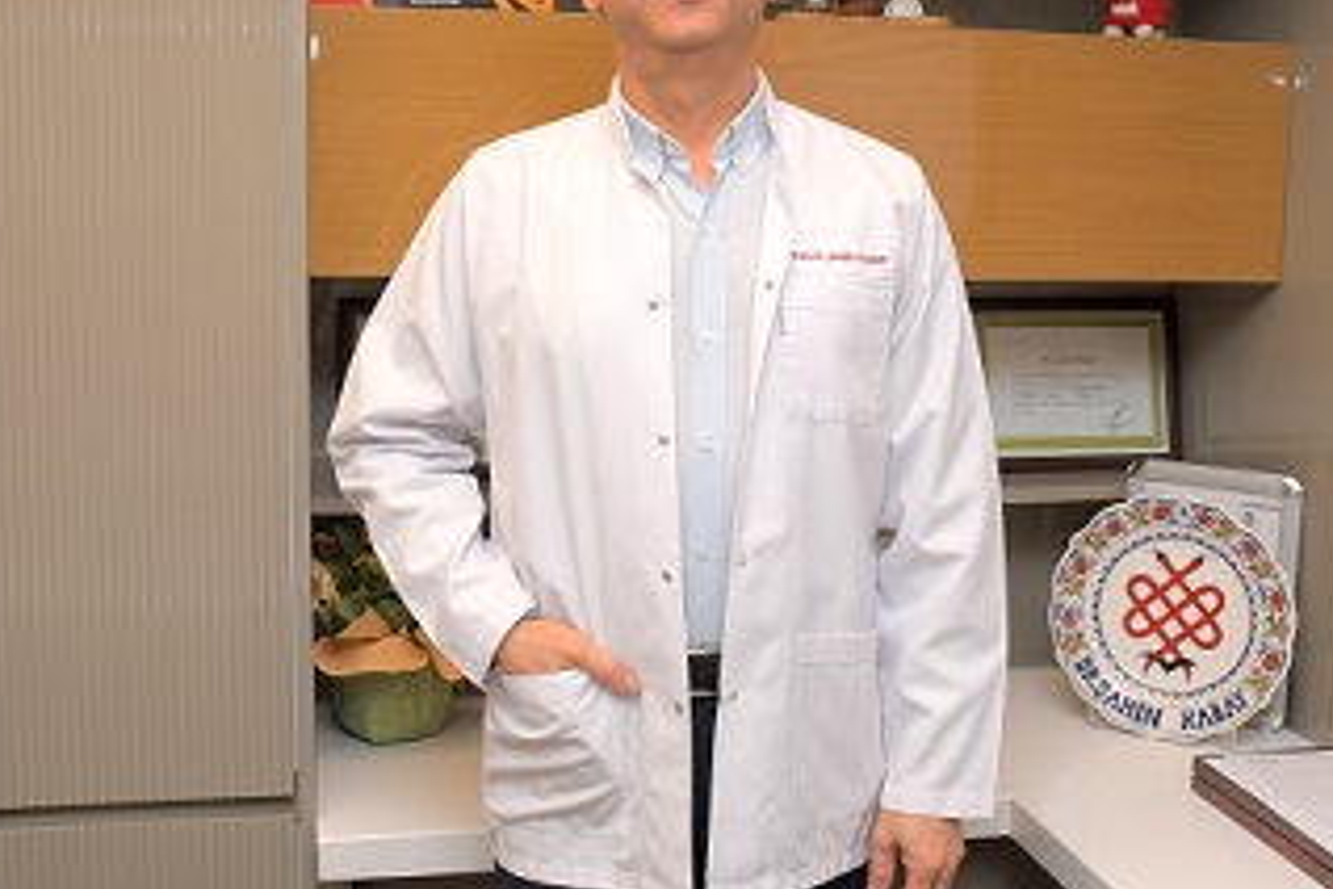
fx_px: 1703
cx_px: 696
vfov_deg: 29.2
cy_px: 371
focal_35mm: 46
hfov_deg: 42.7
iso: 200
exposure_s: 1/60
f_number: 5
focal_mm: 20
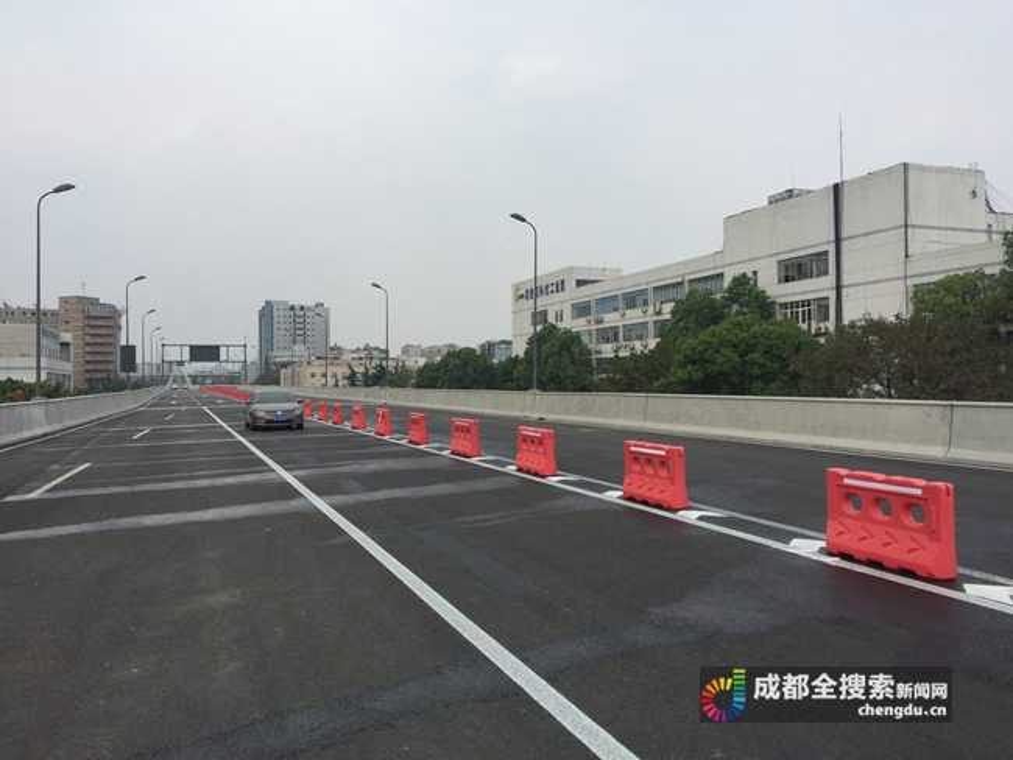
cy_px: 380
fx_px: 849
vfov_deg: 48.3
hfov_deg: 61.6
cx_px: 506
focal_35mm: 29
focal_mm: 4.15
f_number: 2.2
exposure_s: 1/2083
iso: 32
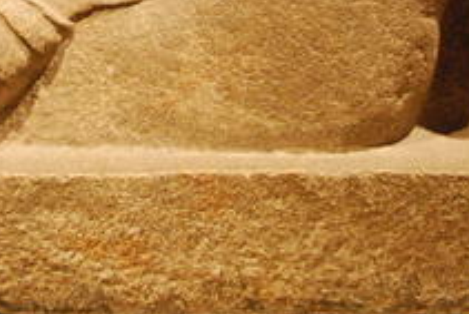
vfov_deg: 8.3
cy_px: -96
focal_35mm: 164
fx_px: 2138
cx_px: 142
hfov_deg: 12.5
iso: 1600
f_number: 4.5
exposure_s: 1/15
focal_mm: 36
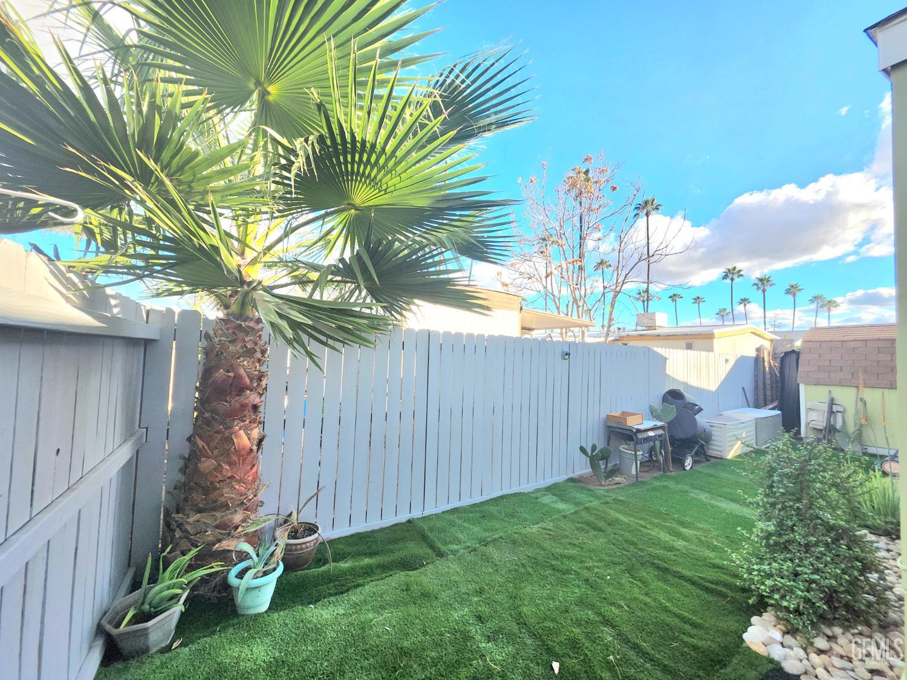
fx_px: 341
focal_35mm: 13
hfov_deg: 106.2
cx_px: 454
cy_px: 340
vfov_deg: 89.9
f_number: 2.2
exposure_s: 1/476
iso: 40
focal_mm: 1.74
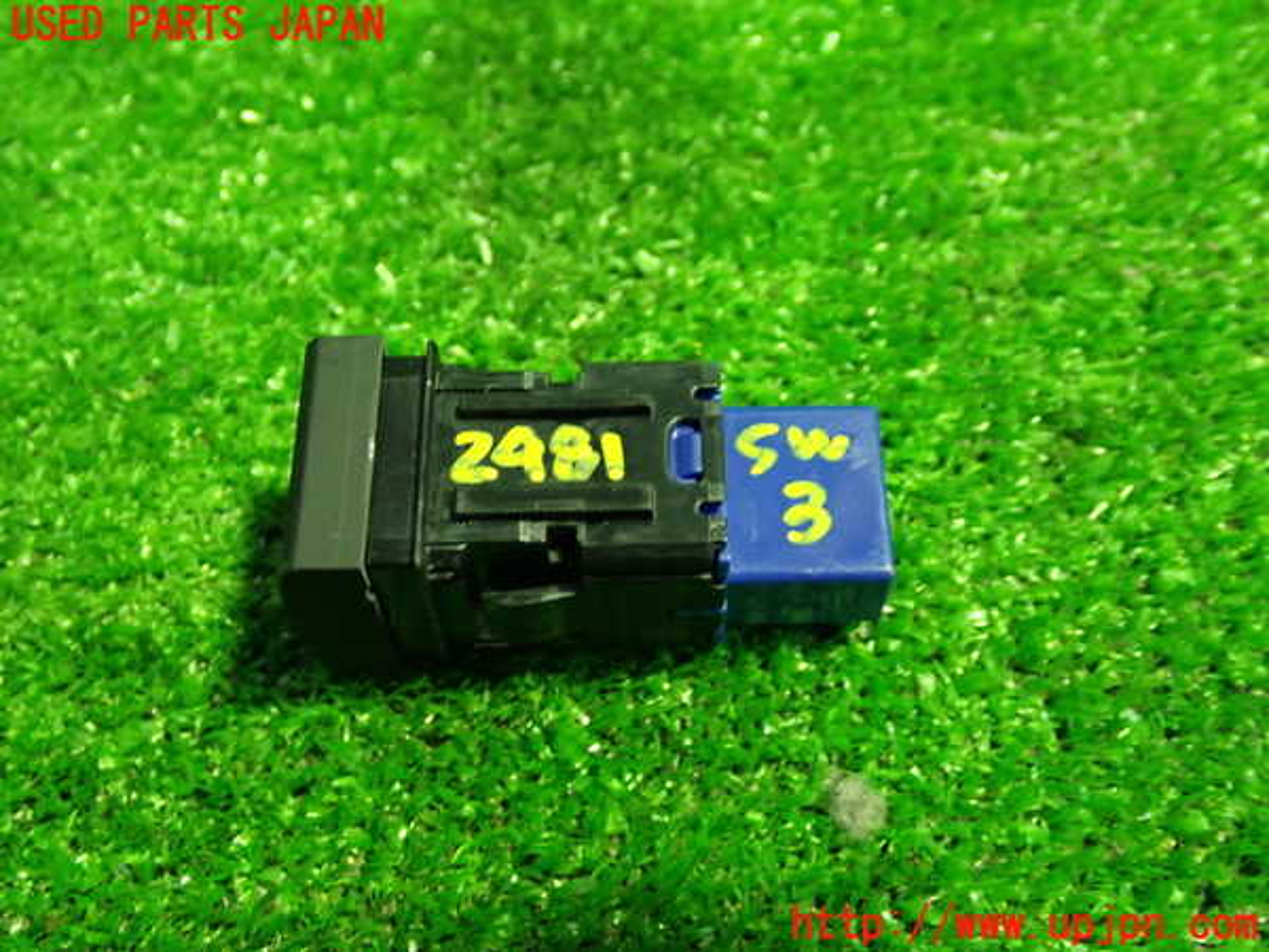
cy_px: 476
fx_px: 1503
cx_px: 634
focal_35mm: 41
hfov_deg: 45.8
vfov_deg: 35.1
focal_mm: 7.31
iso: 800
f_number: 2.8
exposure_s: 1/40
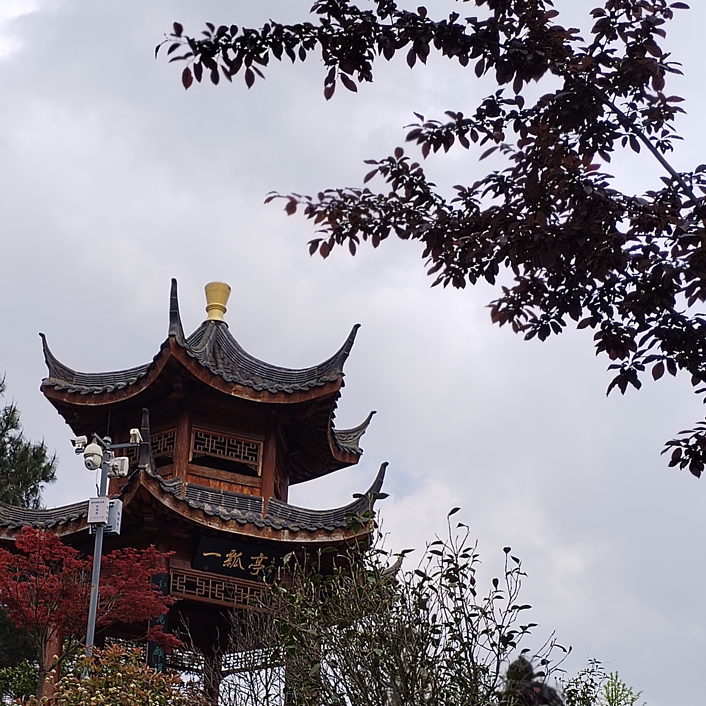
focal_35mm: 64
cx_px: 169
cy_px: 513
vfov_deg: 26.6
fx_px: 1477
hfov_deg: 26.5
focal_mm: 4.75
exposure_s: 1/1748
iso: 100
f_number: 1.8
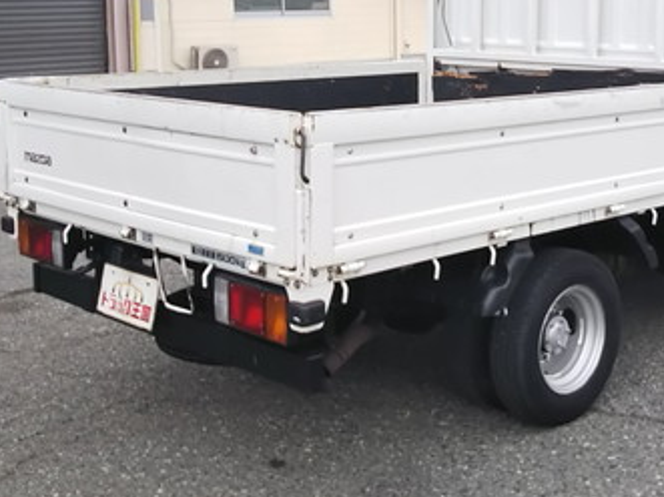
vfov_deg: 24.9
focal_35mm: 58
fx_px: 1112
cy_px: 126
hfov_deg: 32.8
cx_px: 463
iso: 20
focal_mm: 4
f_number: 2.2
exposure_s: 1/188
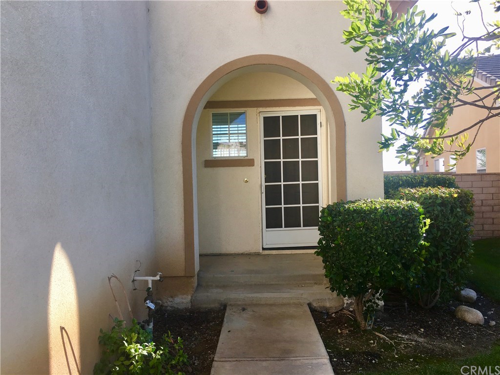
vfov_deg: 48.2
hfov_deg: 61.7
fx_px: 419
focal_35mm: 29
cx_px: 250
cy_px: 188
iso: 25
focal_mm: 4.15
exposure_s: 1/499
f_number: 2.2
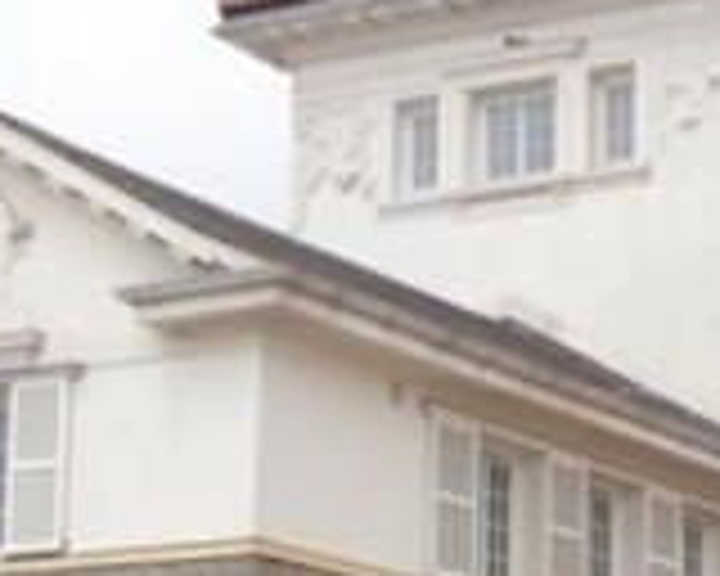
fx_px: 2728
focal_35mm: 128
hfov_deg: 14.8
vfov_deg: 12.0
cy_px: 394
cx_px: 682
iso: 64
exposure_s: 1/1000
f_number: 2.8
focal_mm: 5.85
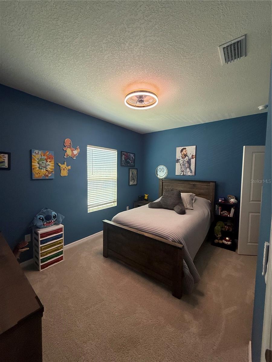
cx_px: 136
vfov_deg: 102.1
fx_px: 147
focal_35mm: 14
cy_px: 181
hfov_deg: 85.7
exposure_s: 1/99
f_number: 2.2
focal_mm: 2.22
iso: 160
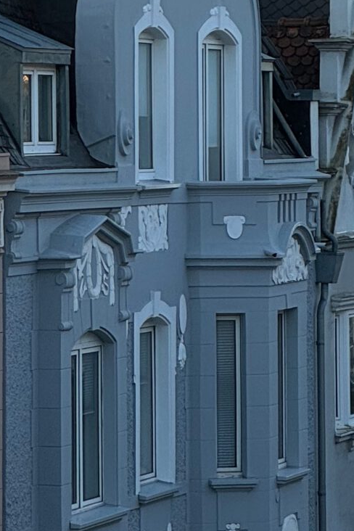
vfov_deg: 7.2
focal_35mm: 280
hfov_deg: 4.9
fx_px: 4130
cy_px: -240
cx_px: 101
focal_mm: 9
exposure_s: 1/137
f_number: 2.8
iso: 25
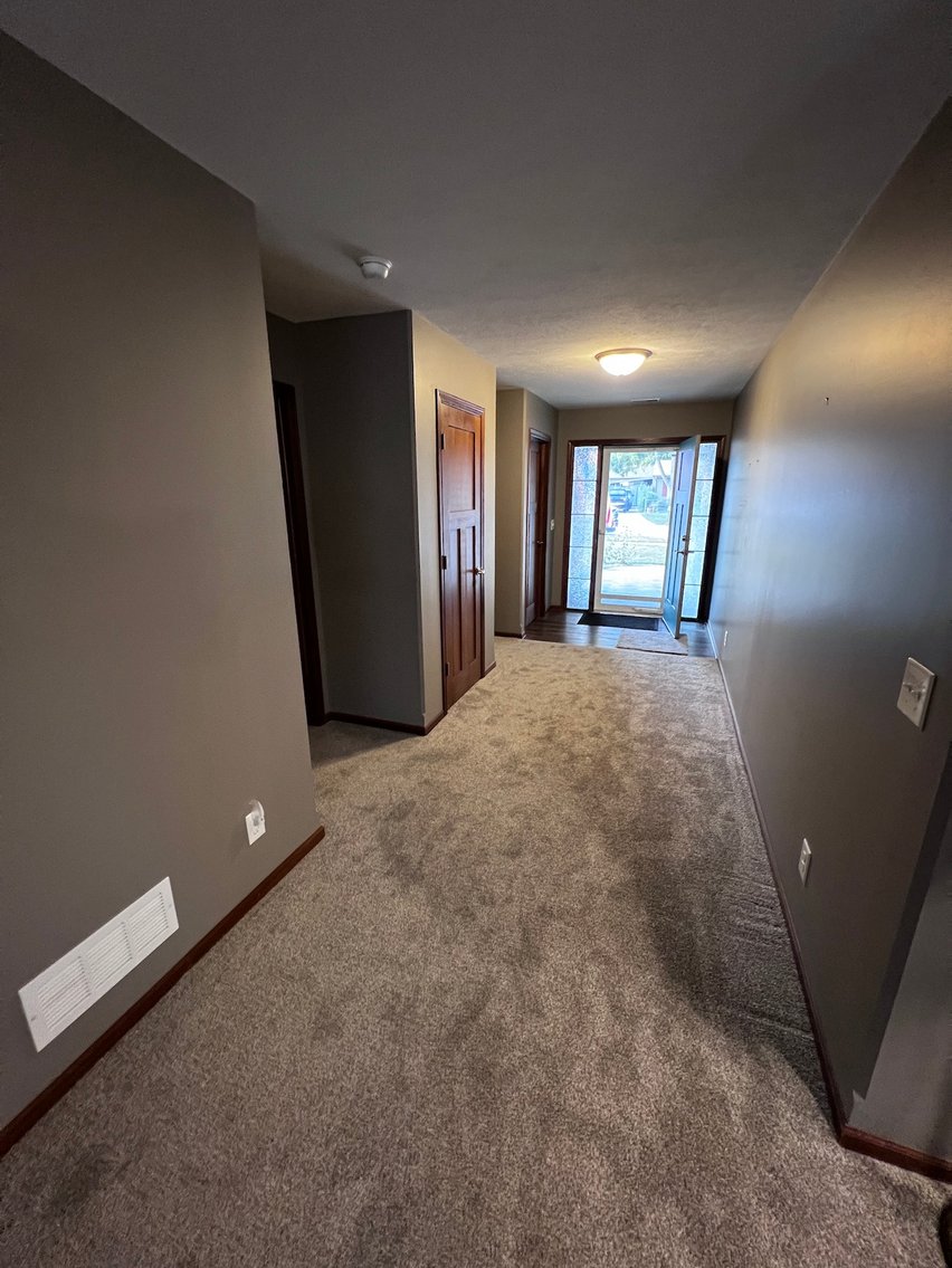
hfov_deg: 89.9
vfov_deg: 106.2
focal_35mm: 13
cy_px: 634
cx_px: 476
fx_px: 476
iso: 640
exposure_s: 1/60
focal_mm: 1.57
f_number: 1.8
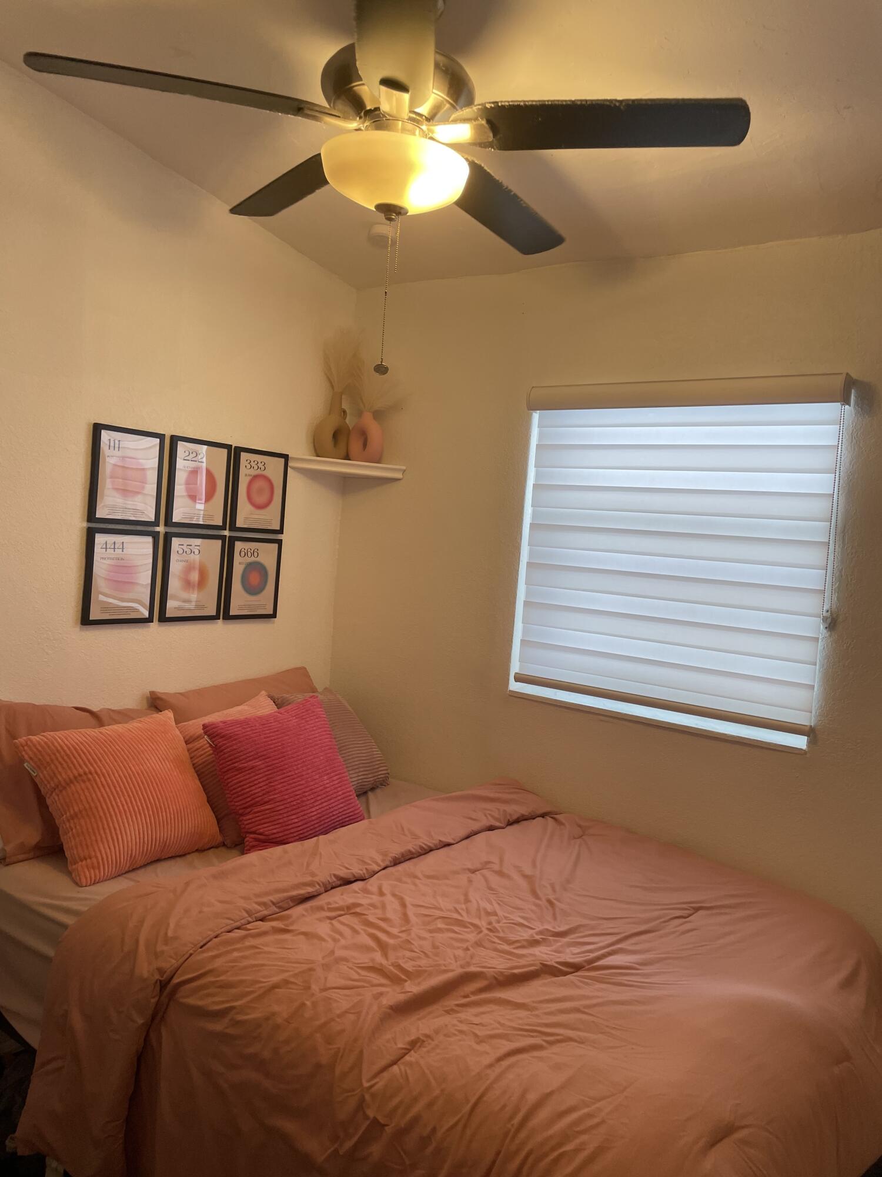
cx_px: 441
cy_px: 588
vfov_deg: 67.3
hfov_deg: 53.1
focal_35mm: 26
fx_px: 883
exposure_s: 1/60
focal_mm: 4.2
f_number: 1.6
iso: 64
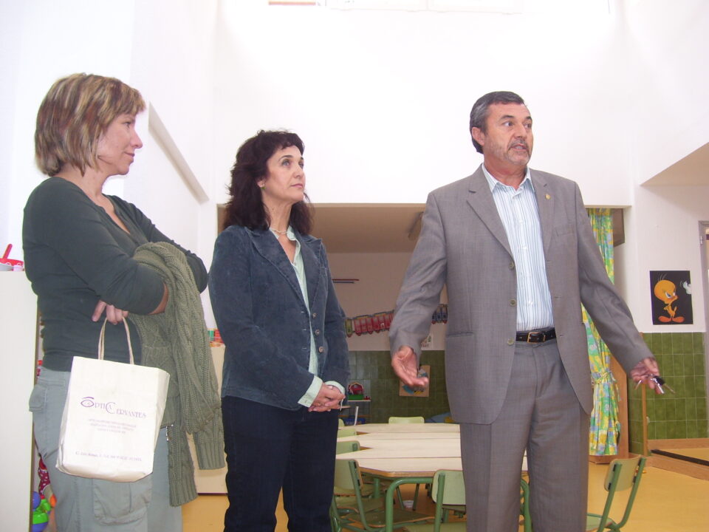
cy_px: 266
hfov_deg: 50.1
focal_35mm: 37
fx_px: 758
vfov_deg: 38.7
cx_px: 354
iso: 80
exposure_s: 1/60
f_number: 2.7
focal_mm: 6
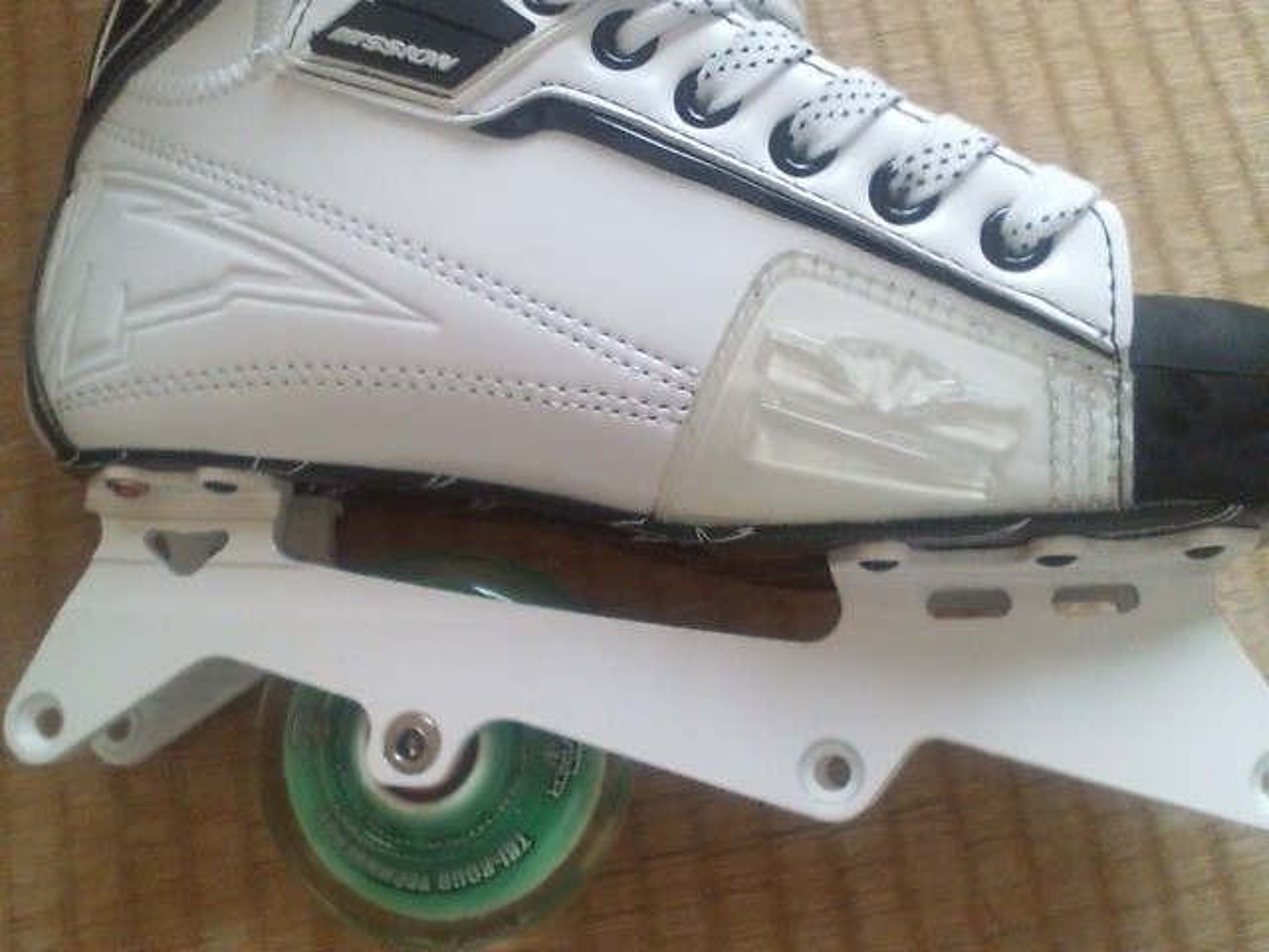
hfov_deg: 61.7
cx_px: 634
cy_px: 476
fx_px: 1063
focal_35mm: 29
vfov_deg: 48.2
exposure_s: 1/120
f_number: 3.5
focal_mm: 3.73
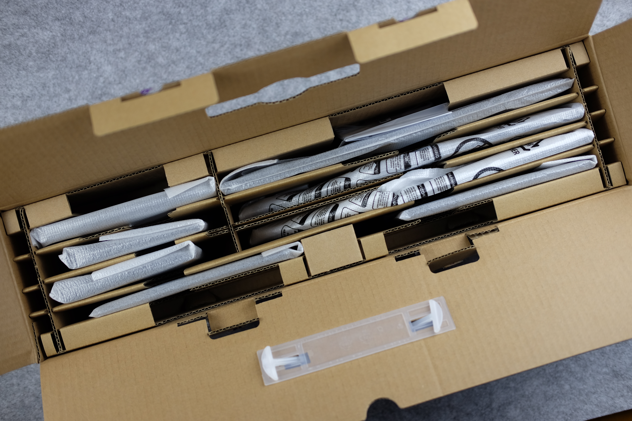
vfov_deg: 25.5
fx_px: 930
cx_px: 316
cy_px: 210
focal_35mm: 53
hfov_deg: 37.5
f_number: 2
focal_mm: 35
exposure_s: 1/100
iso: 200
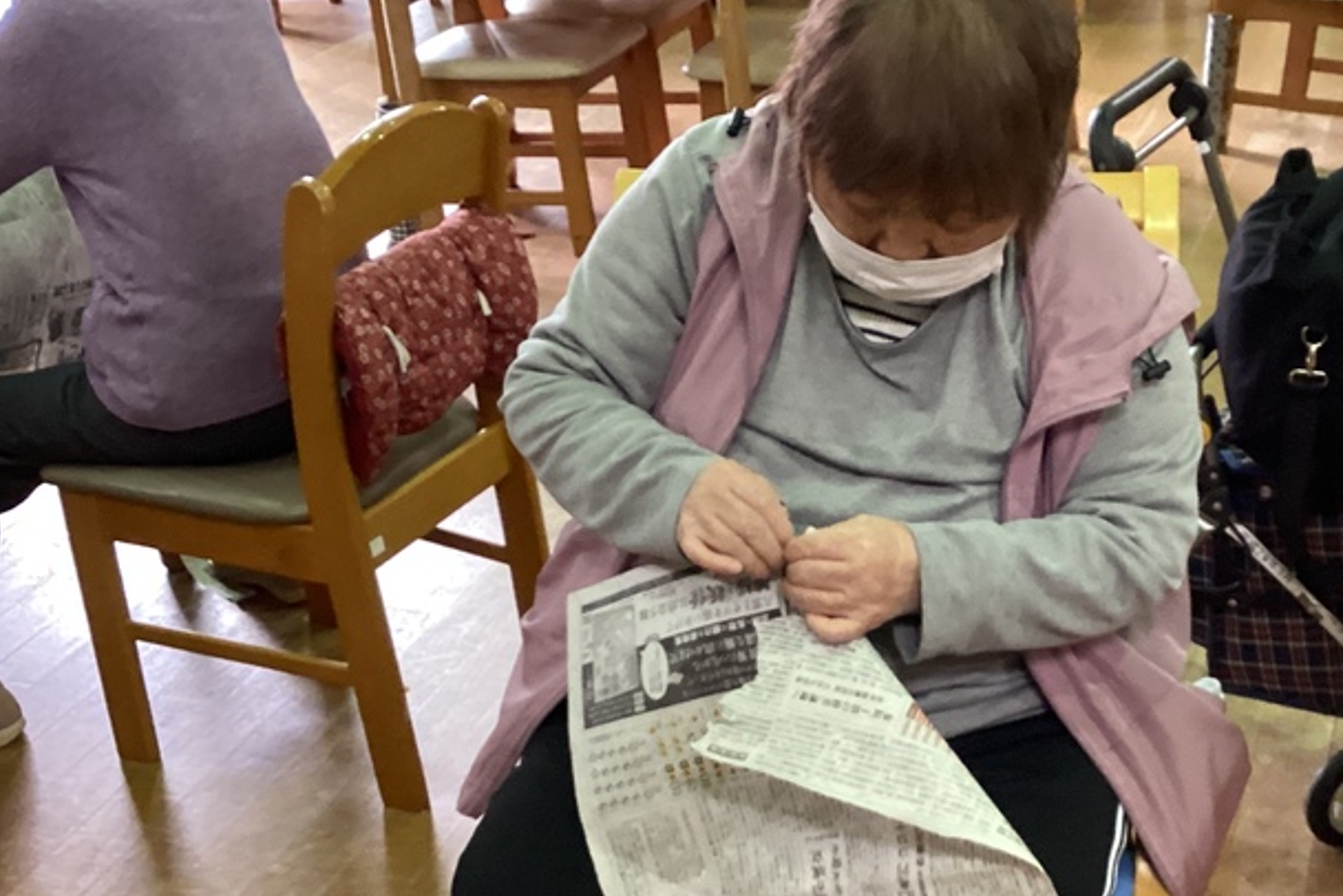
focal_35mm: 53
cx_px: 934
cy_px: 622
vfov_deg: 25.4
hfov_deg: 37.0
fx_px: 1978
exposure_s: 1/60
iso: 400
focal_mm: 3.3
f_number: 2.4
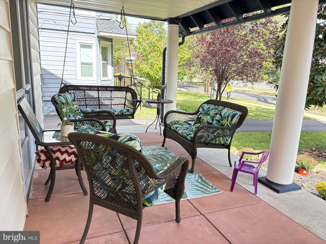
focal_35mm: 26
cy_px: 122
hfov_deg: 67.3
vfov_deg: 53.1
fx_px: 245
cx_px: 163
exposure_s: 1/264
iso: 64
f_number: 1.6
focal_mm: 5.96
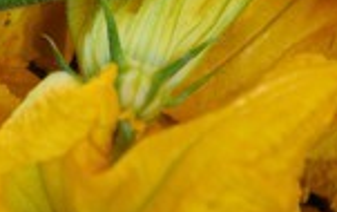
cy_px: -74
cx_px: 194
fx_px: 1822
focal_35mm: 198
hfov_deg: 10.6
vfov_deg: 6.6
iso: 400
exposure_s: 1/60
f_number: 5
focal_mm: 70
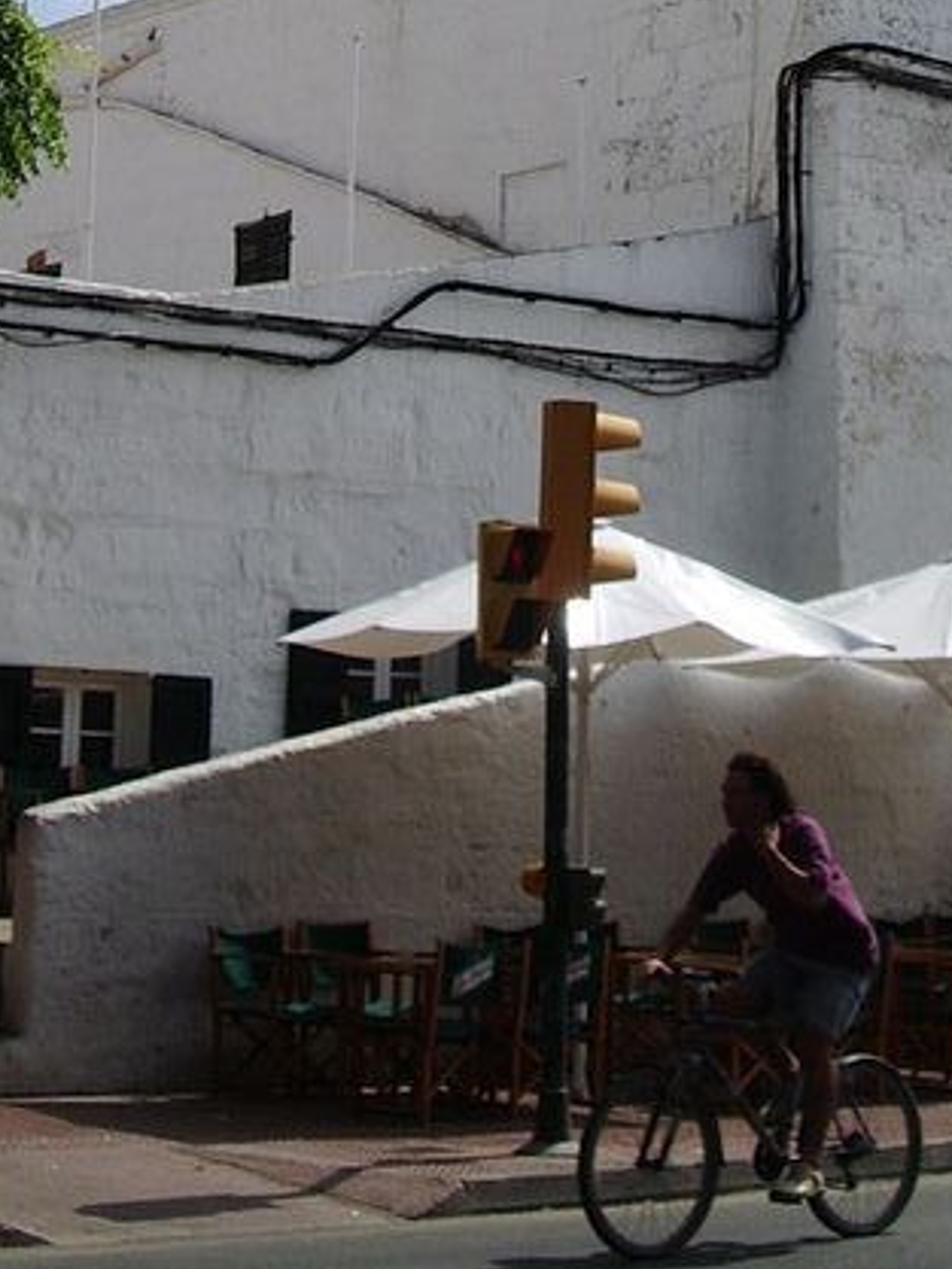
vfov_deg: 21.5
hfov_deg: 17.1
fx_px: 3152
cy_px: -146
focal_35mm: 86
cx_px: 608
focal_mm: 5.8
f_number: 4.3
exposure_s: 1/800
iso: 50
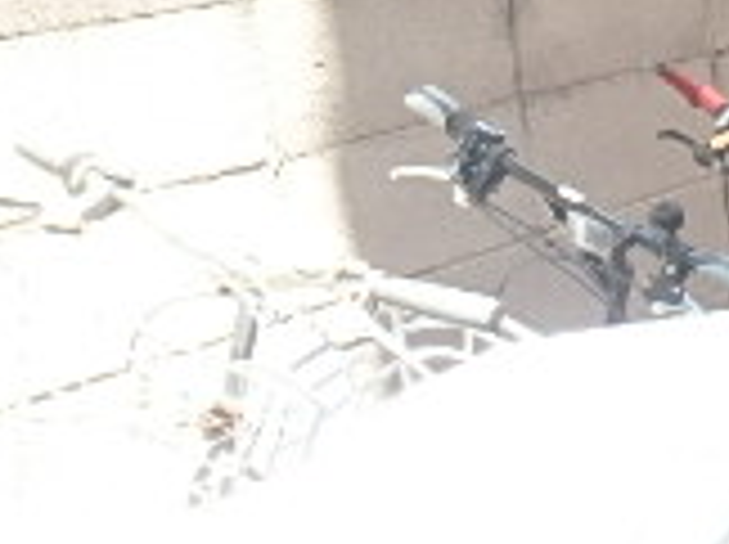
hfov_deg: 19.4
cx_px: 1197
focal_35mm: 83
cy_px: 301
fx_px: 1745
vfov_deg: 17.7
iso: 125
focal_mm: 3.7
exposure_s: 1/200
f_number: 3.5
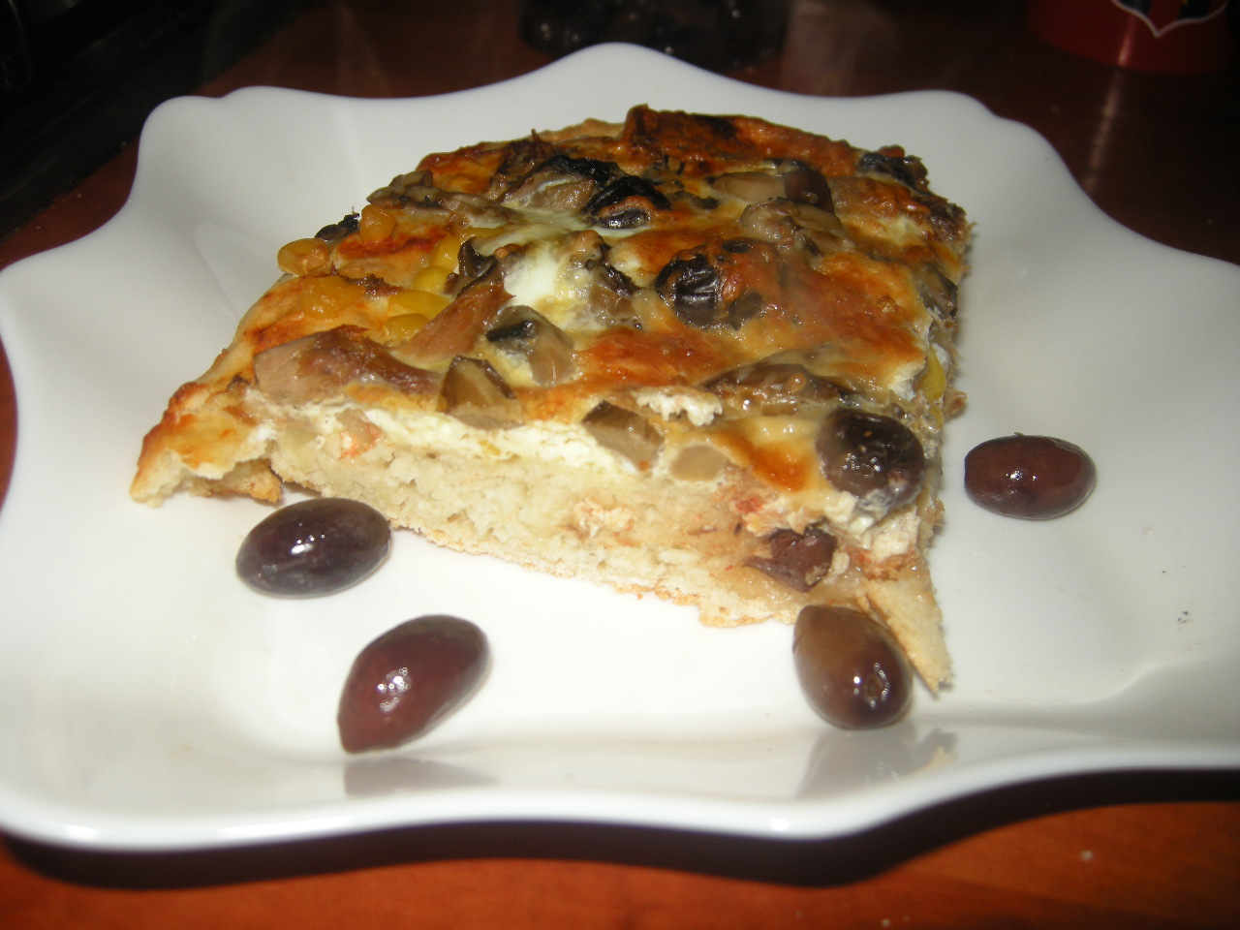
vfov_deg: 40.7
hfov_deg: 52.6
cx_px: 620
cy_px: 465
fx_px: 1254
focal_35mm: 35
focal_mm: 7.5
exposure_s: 1/60
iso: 64
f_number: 2.7
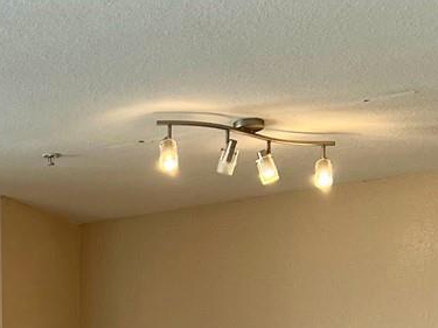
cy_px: 643
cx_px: -43
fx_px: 1404
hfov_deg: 17.2
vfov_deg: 12.0
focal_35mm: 111
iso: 50
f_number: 1.5
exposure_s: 1/161
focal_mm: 5.7
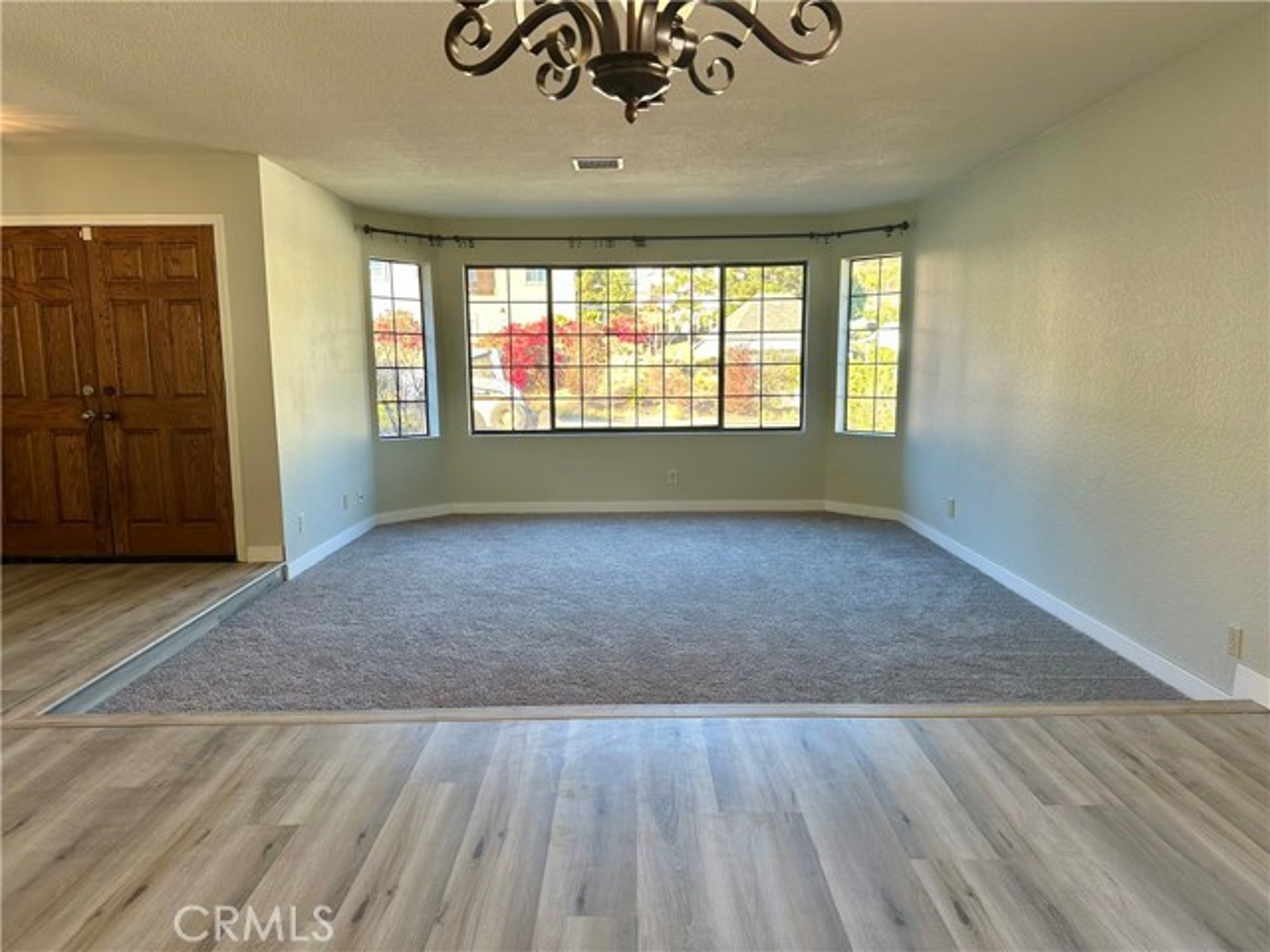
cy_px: 476
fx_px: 881
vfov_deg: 56.8
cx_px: 635
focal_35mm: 24
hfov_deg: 71.6
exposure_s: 1/162
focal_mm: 6.86
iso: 100
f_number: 1.78
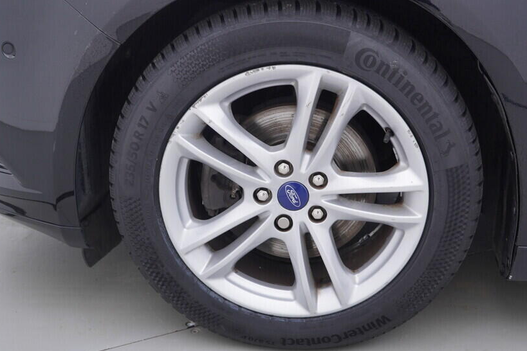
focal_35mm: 45
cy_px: 183
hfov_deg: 43.5
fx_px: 659
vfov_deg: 29.9
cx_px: 300
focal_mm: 24
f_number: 3.2
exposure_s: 1/50
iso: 125
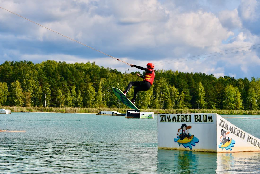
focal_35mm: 93
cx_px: 130
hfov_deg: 21.9
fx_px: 672
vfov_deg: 14.7
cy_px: 87
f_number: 10
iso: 100
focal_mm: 62
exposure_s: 1/400
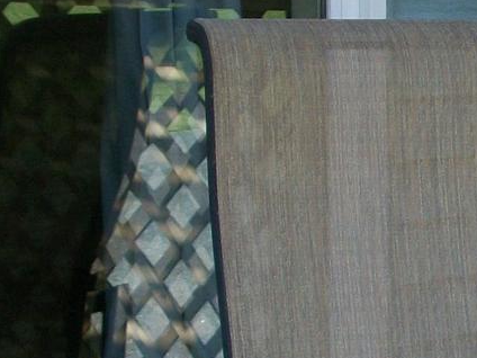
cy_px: 303
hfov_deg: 11.4
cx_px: 628
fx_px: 2329
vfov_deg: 8.8
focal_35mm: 169
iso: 80
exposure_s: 1/100
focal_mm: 6.3
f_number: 3.1
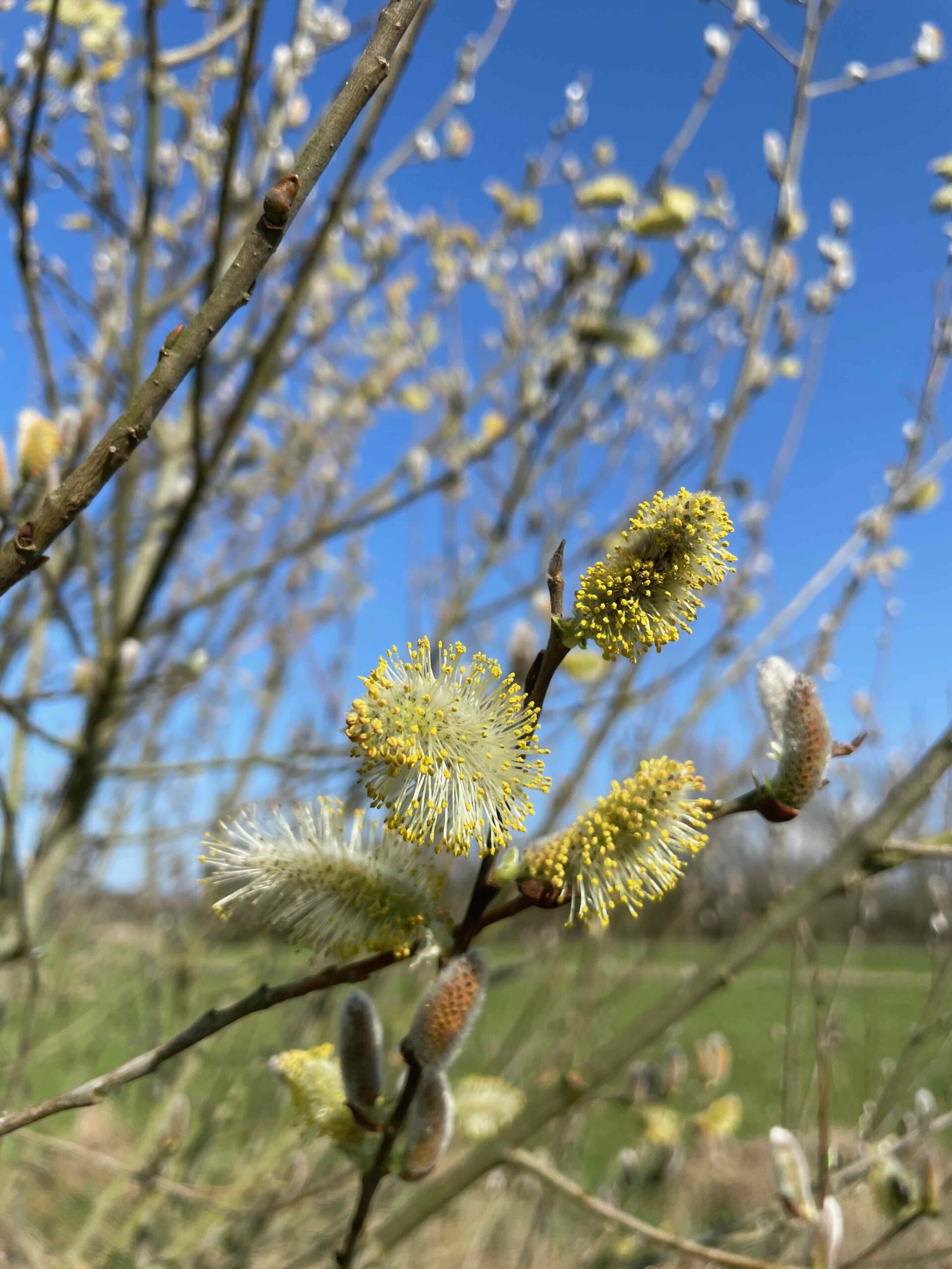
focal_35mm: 26
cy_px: 634
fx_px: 953
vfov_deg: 67.3
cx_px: 476
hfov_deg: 53.1
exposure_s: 1/3125
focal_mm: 4.2
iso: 32
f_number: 1.6
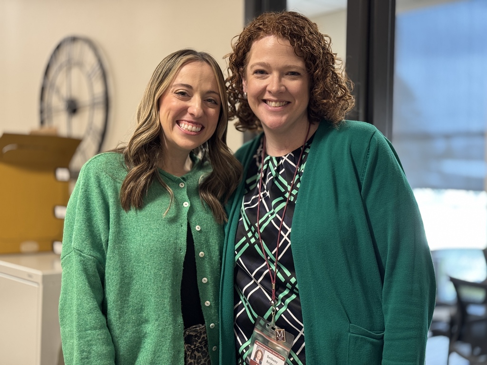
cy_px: 182
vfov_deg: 30.3
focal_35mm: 48
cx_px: 244
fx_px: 675
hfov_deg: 39.7
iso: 200
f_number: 1.78
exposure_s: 1/40
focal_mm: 6.76
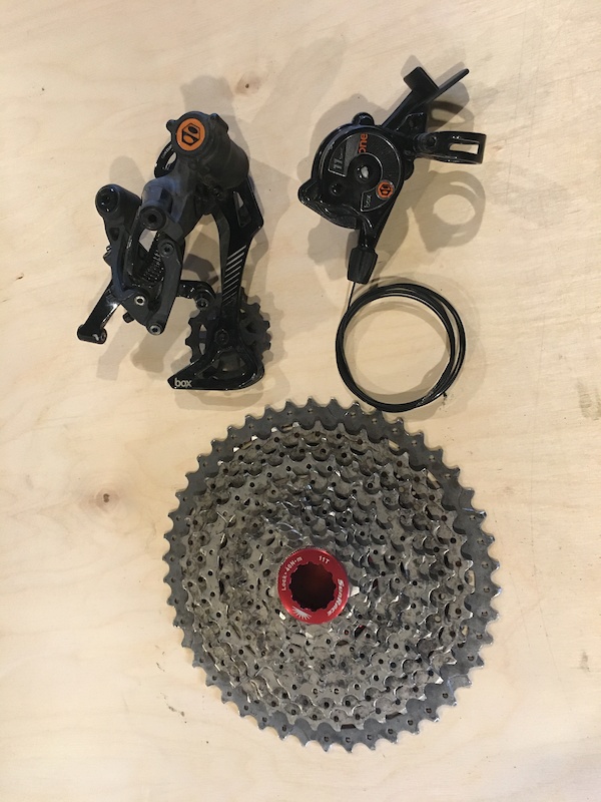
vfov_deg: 61.7
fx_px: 671
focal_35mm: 29
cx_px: 300
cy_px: 401
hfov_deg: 48.2
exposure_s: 1/20
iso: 200
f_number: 2.2
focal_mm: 4.15
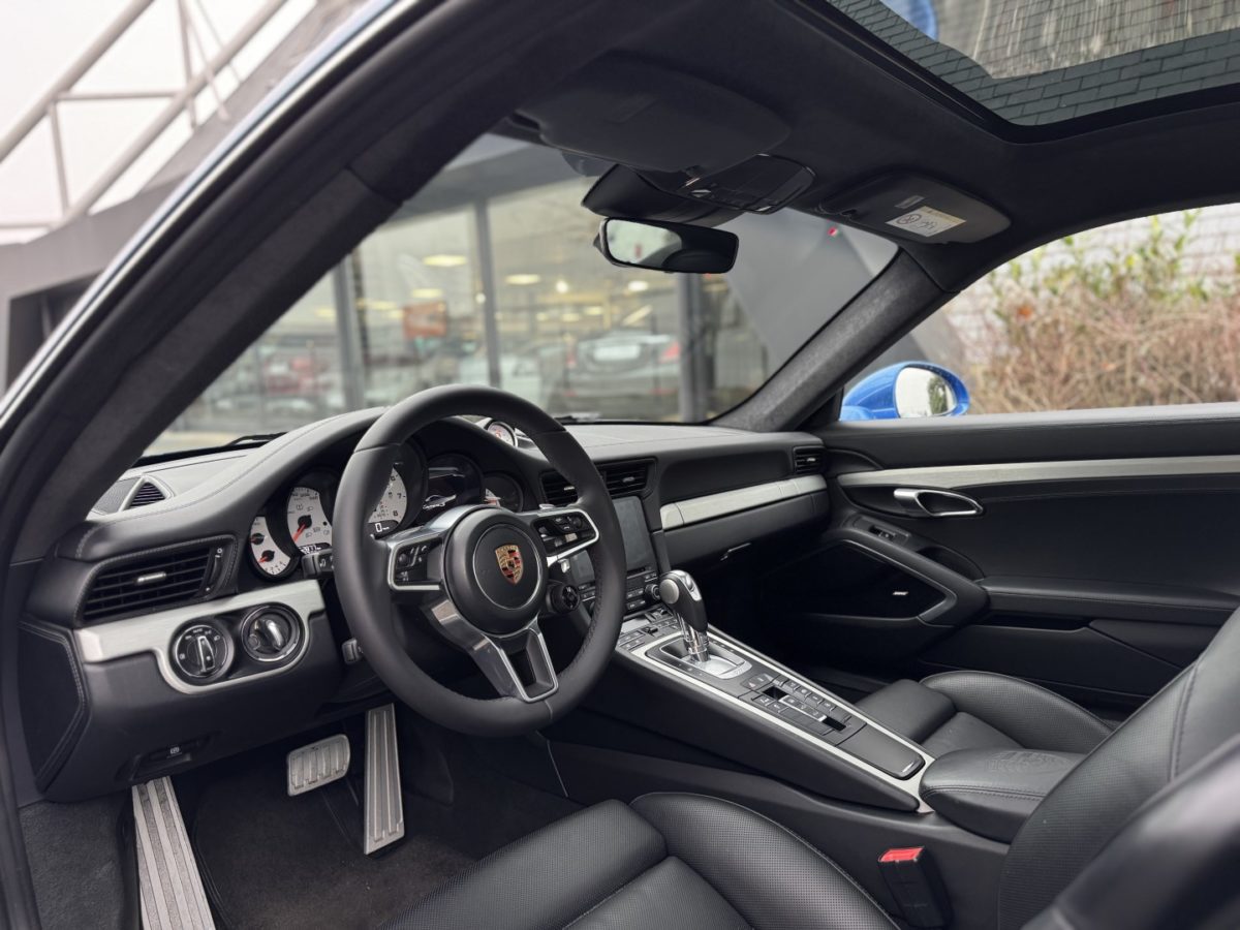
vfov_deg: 56.8
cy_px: 465
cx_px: 620
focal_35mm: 24
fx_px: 860
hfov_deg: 71.6
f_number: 1.78
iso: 200
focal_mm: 6.76
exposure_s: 1/87
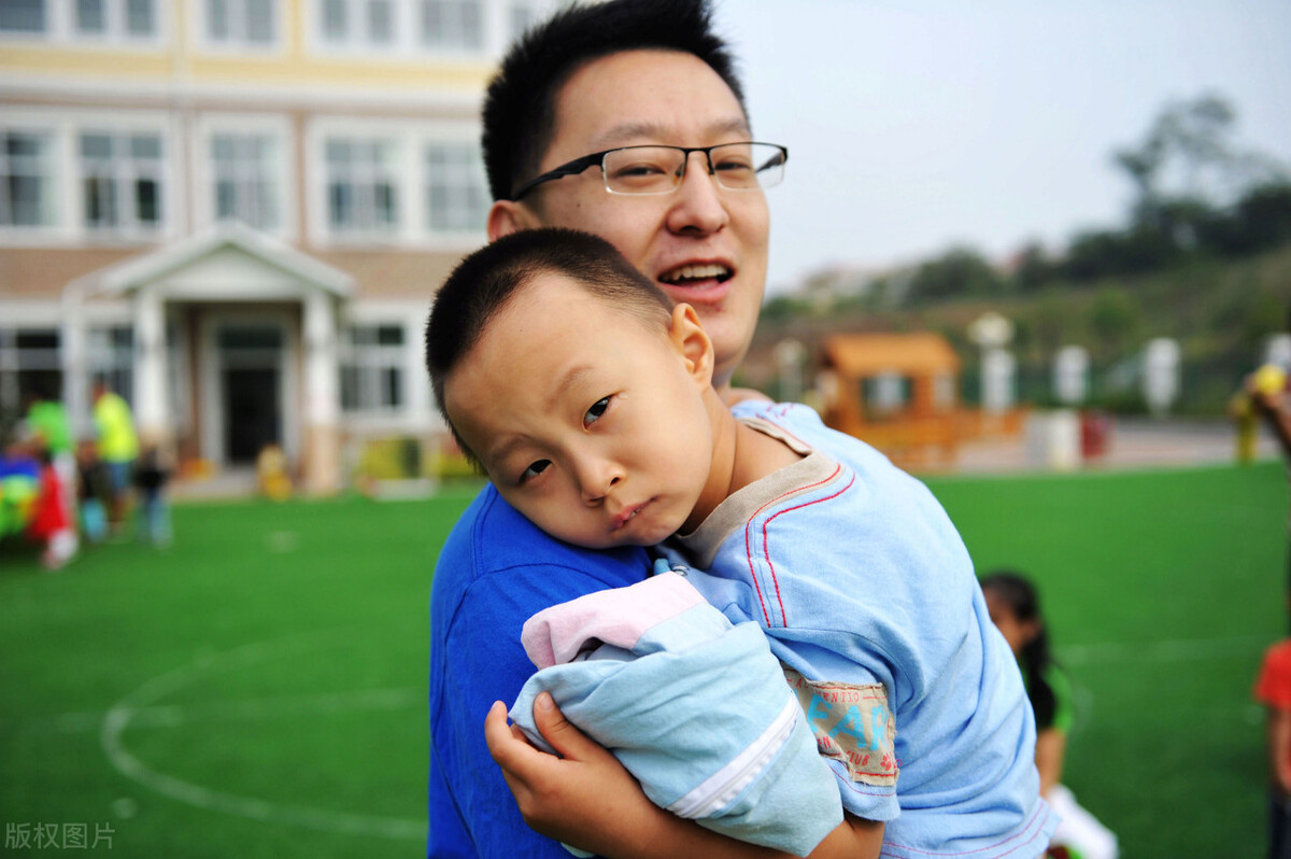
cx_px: 646
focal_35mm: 38
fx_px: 1362
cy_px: 430
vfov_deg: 35.0
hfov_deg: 50.7
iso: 200
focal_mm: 38
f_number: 3.2
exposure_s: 1/1600
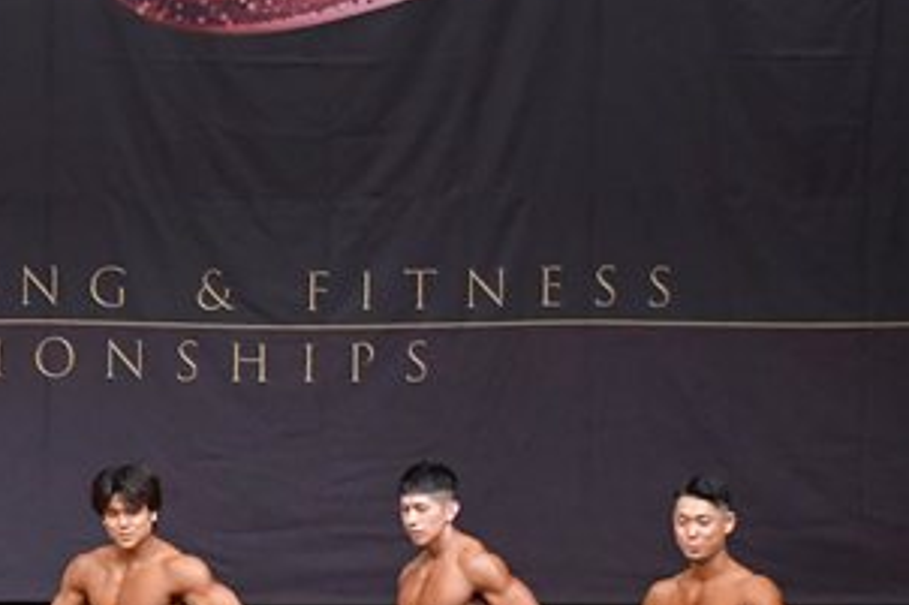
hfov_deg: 7.4
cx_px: -8
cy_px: 632
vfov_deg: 4.9
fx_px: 6990
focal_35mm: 277
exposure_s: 1/400
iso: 5000
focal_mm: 72
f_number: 5.6
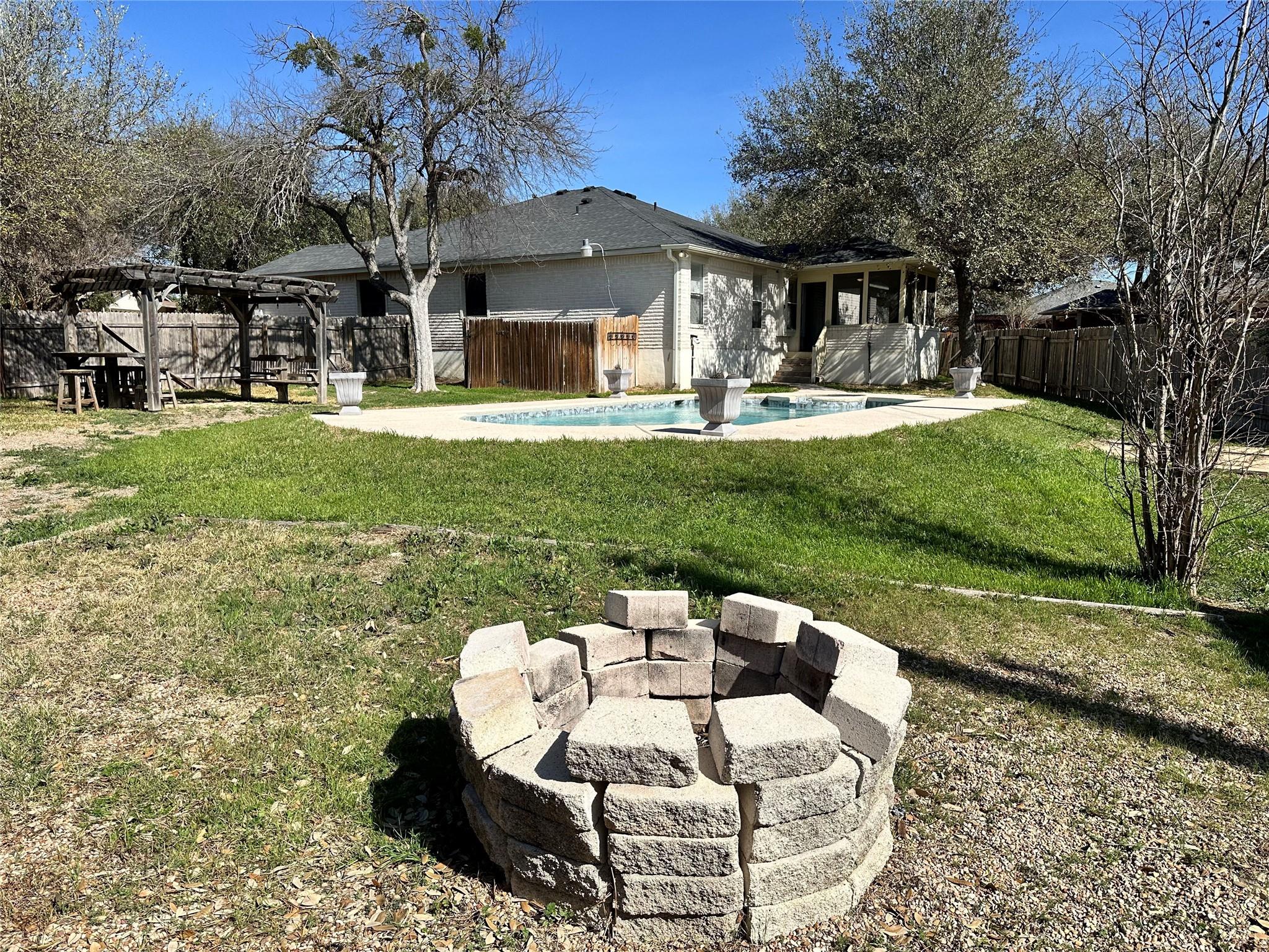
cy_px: 476
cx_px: 634
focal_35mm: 24
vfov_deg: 56.8
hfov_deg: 71.6
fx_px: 880
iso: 80
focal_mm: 6.86
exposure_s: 1/5848
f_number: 1.78
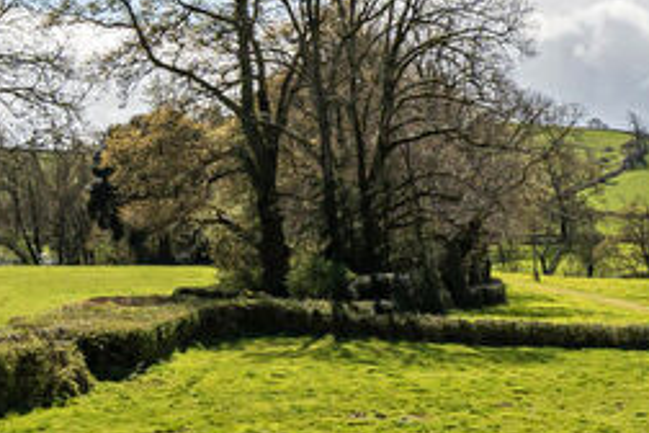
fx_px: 1550
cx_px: 703
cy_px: 251
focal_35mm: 86
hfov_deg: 22.4
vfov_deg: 15.9
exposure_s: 1/2000
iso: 400
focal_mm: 21
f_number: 8
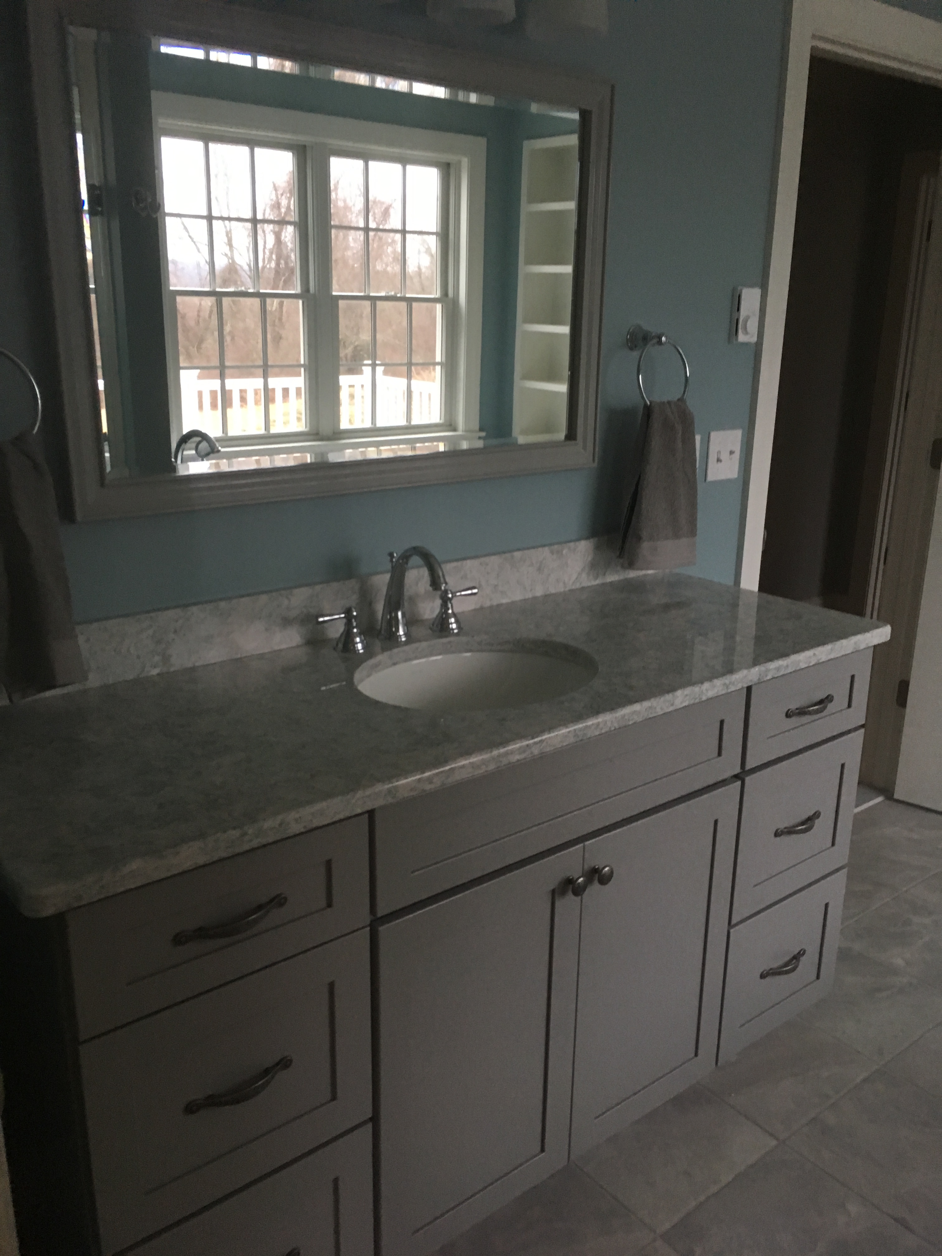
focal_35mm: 29
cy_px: 628
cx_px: 471
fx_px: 1052
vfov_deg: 61.7
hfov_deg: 48.2
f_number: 2.2
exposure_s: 1/30
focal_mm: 4.15
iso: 160
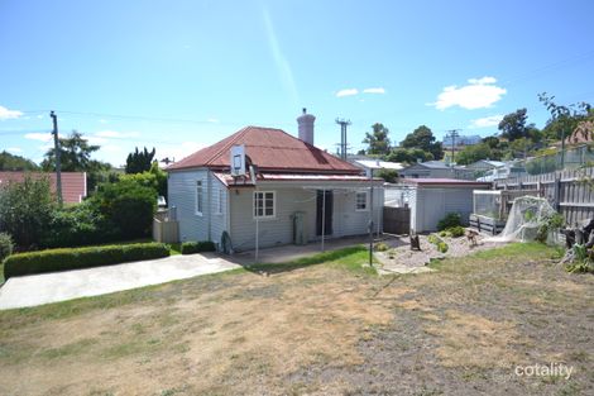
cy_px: 198
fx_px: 297
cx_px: 297
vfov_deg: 67.3
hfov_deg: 90.0
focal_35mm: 18
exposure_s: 1/640
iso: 100
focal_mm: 12
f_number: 4
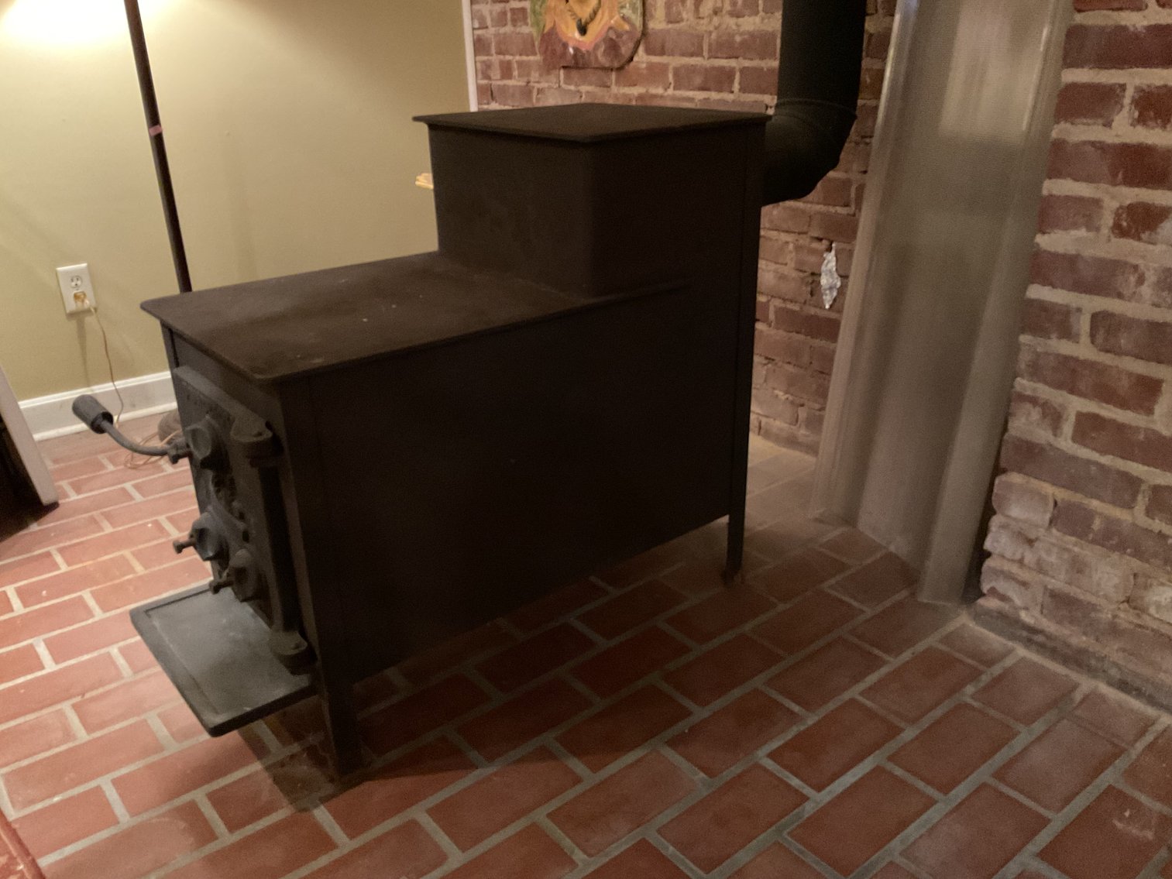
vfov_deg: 48.2
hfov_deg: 61.7
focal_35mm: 29
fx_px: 982
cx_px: 586
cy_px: 440
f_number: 1.8
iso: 500
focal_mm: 3
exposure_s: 1/17
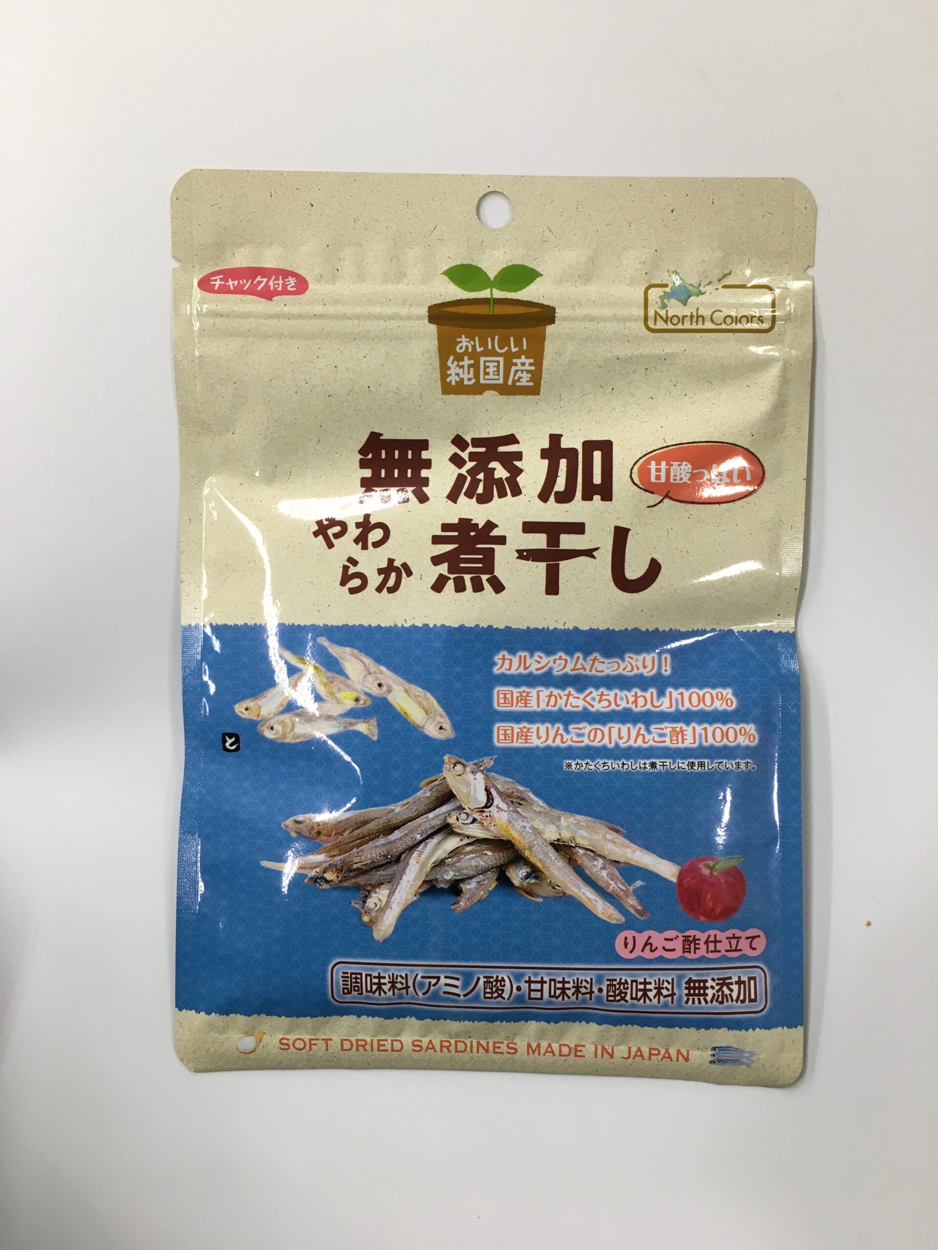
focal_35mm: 29
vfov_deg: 61.7
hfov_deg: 48.2
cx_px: 469
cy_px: 625
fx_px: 1048
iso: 25
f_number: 2.2
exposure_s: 1/30
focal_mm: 4.15
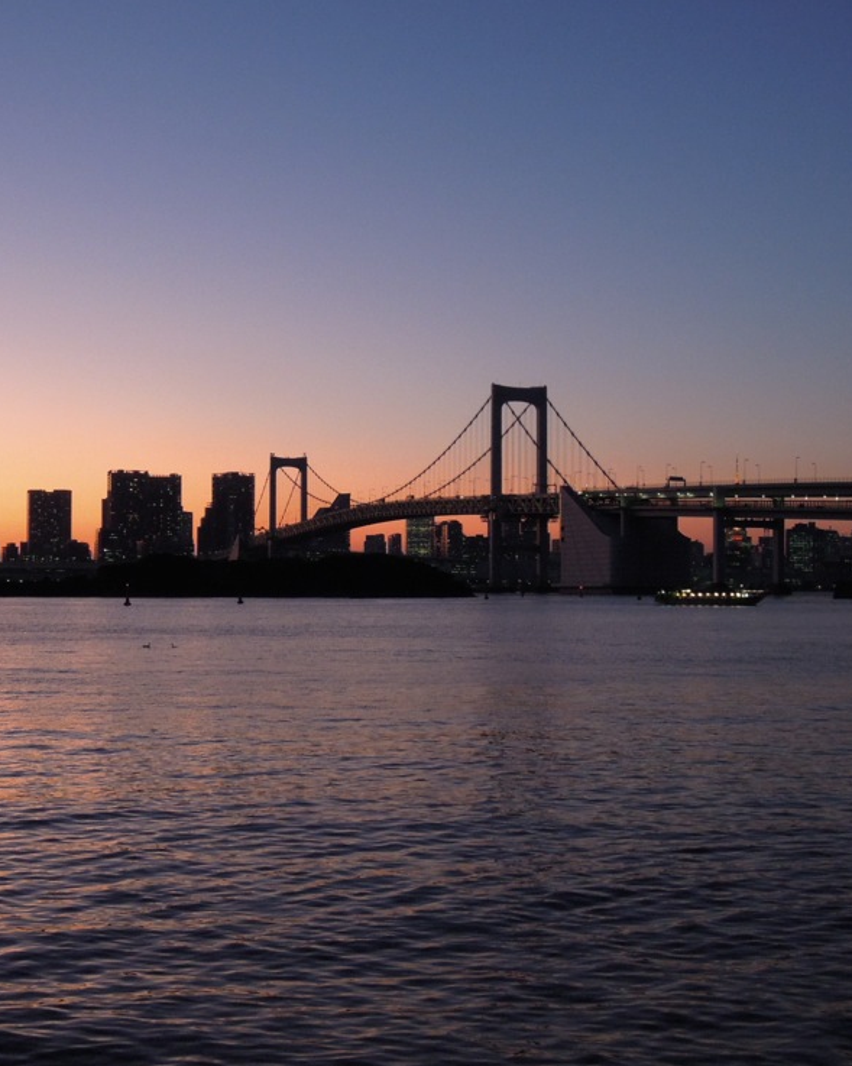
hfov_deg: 28.6
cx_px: 367
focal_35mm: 53
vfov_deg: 35.4
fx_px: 1672
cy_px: 531
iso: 400
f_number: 3.3
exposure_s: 1/40
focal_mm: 7.2
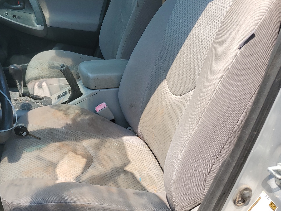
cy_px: 96
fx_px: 317
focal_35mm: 39
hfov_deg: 46.5
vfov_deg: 36.8
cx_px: 78
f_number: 1.5
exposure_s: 1/1667
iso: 50
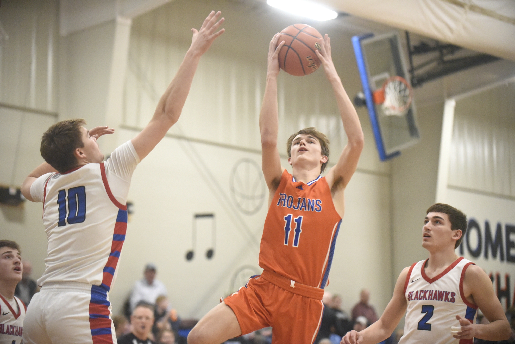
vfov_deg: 12.5
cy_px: 172
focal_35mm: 110
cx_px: 258
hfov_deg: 18.6
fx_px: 1574
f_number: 3.2
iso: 12800
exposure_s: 1/1600
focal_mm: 110
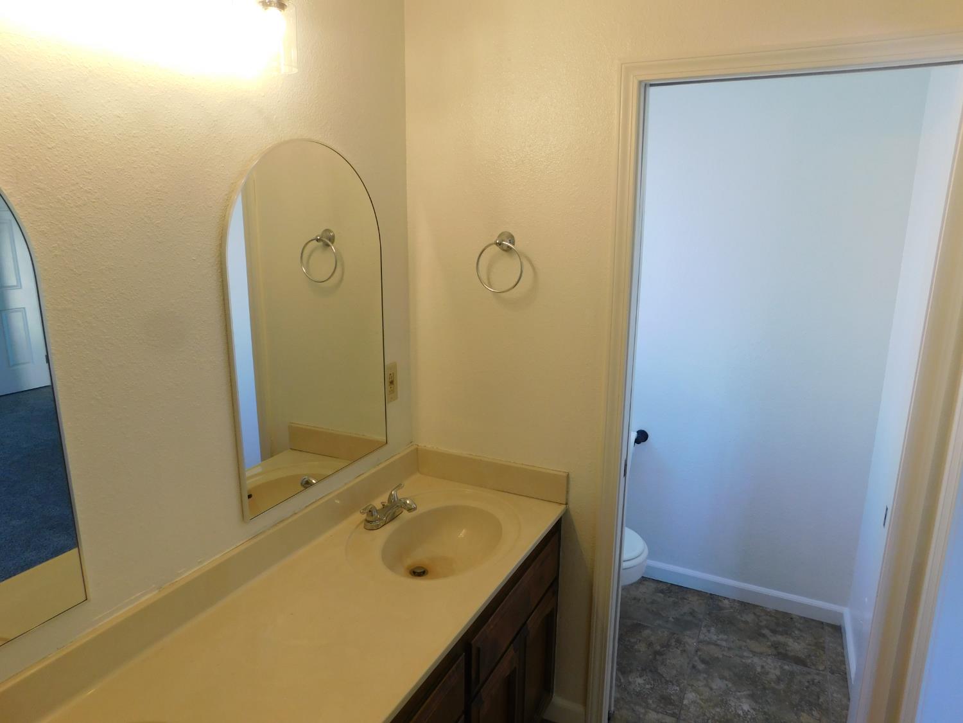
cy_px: 362
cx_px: 482
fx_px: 640
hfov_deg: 73.9
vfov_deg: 58.9
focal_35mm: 23
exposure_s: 1/40
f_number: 3
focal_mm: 4
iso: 125
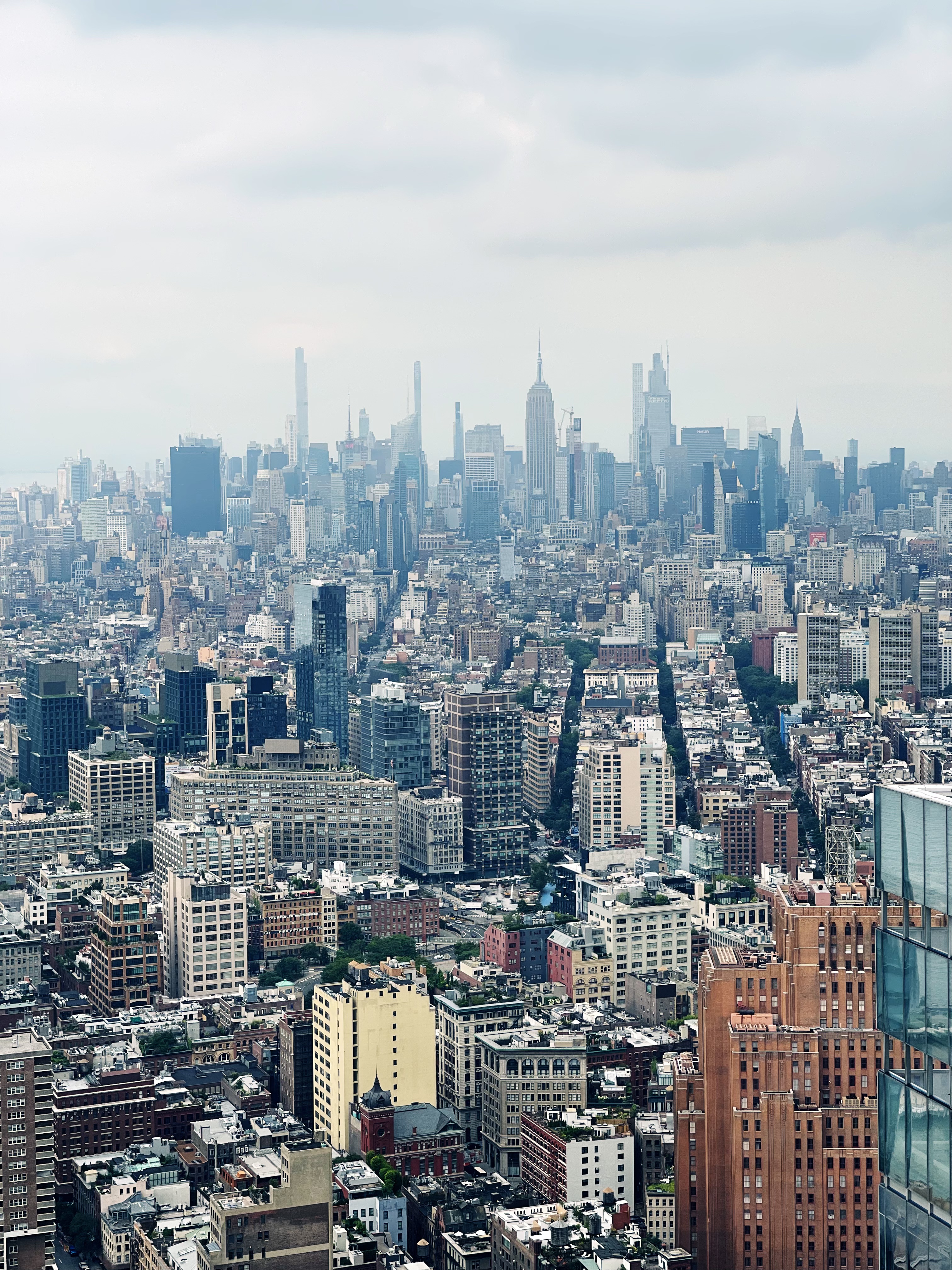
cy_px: 635
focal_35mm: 64
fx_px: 2347
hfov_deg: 22.9
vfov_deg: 30.3
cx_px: 476
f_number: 2.2
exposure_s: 1/436
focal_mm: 7.5
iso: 20
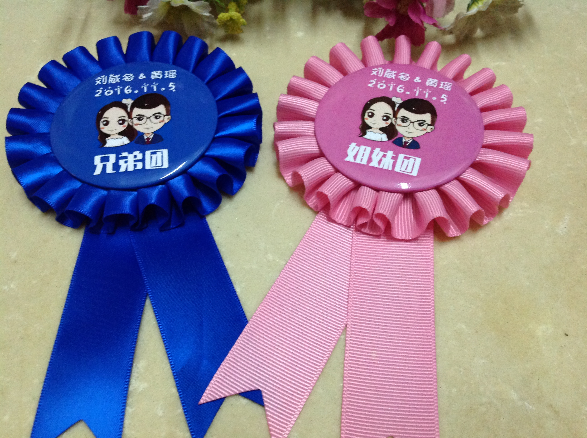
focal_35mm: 35
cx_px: 294
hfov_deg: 52.7
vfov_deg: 40.6
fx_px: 593
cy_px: 219
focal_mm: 4.28
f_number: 2.4
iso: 320
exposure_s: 1/17
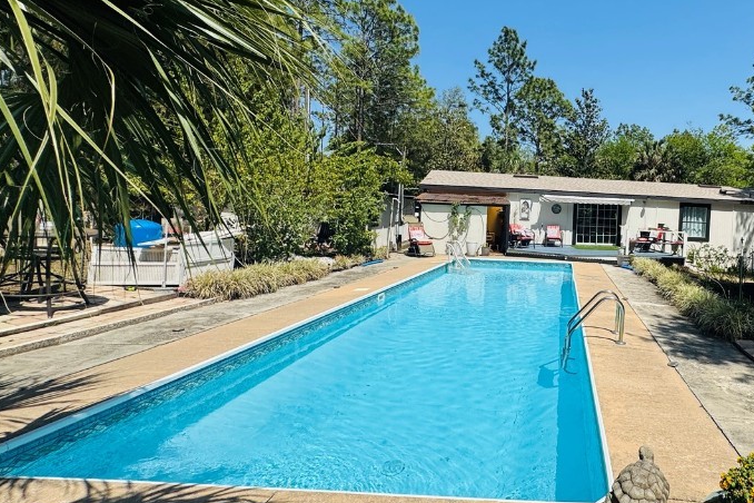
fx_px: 461
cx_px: 564
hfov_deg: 73.2
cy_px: 230
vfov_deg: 57.1
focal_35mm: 22
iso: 50
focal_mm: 2.22
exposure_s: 1/3106
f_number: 2.2
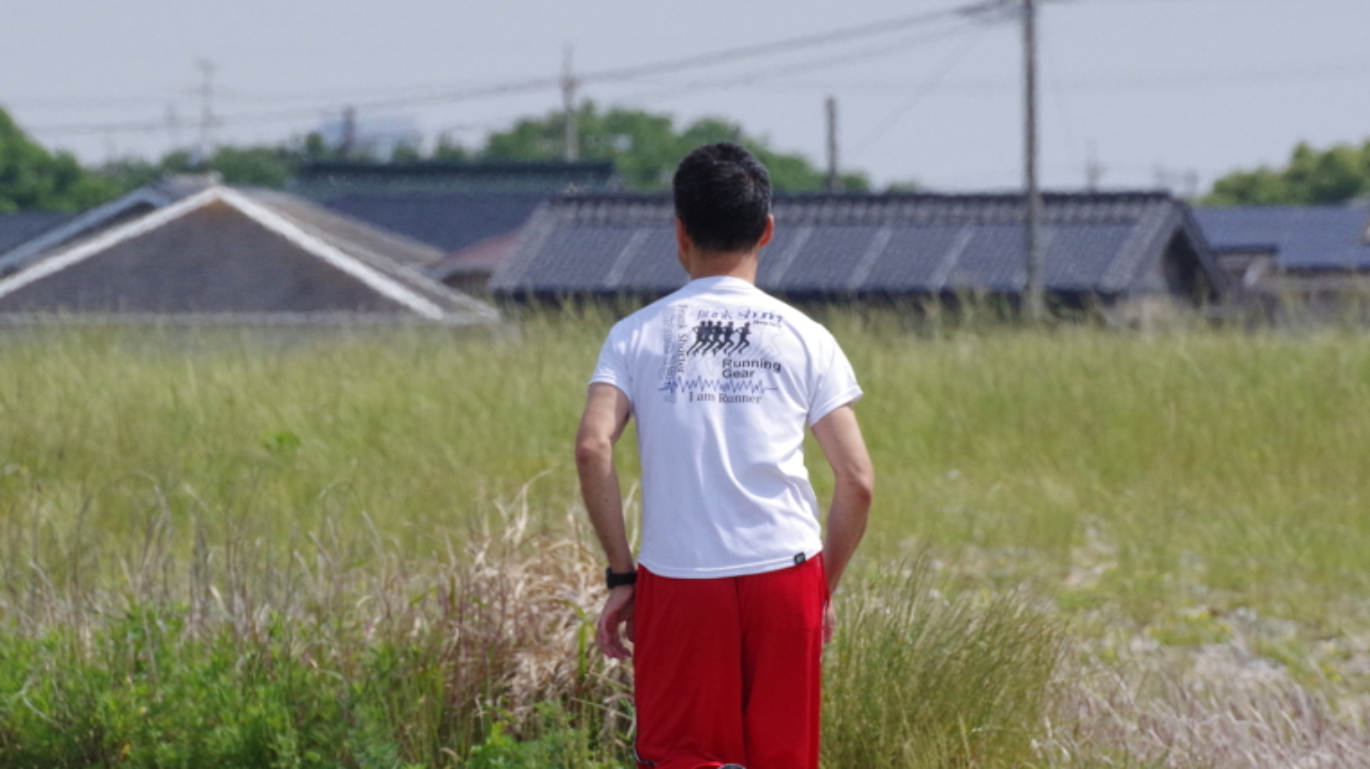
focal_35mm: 506
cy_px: 464
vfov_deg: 2.4
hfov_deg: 4.3
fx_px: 18375
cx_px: 654
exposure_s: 1/2000
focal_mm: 240
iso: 1250
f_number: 8
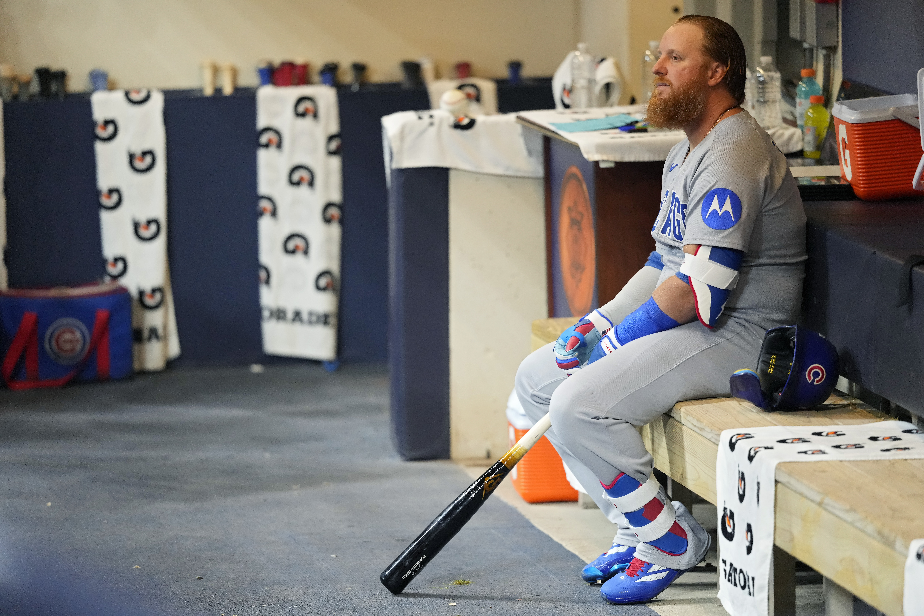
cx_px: 462
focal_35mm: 300
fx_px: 7699
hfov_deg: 6.9
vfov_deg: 4.6
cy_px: 308
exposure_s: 1/800
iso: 5000
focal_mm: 300
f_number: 2.8
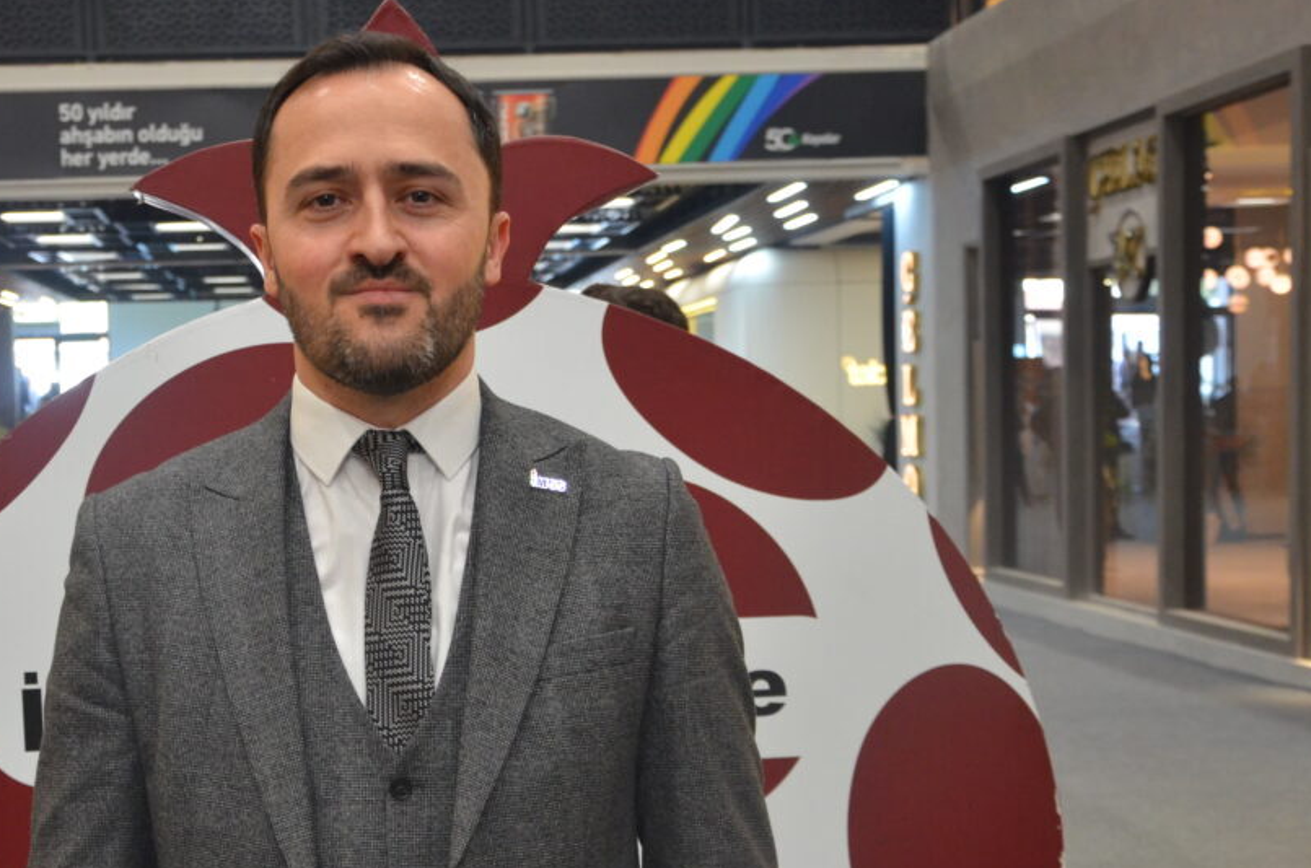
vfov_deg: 21.8
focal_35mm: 62
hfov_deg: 32.2
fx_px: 2253
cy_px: 552
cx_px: 445
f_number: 5
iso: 1250
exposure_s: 1/100
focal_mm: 26
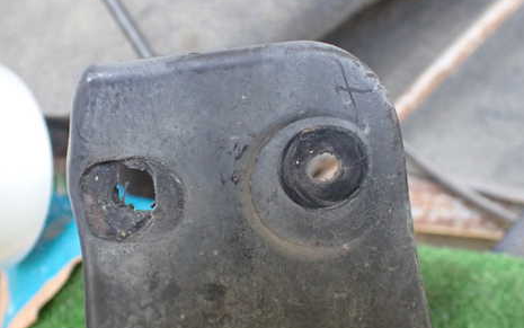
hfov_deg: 48.2
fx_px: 586
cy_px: 175
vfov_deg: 31.3
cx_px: 247
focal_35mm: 41
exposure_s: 1/125
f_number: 2.3
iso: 800
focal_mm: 5.4
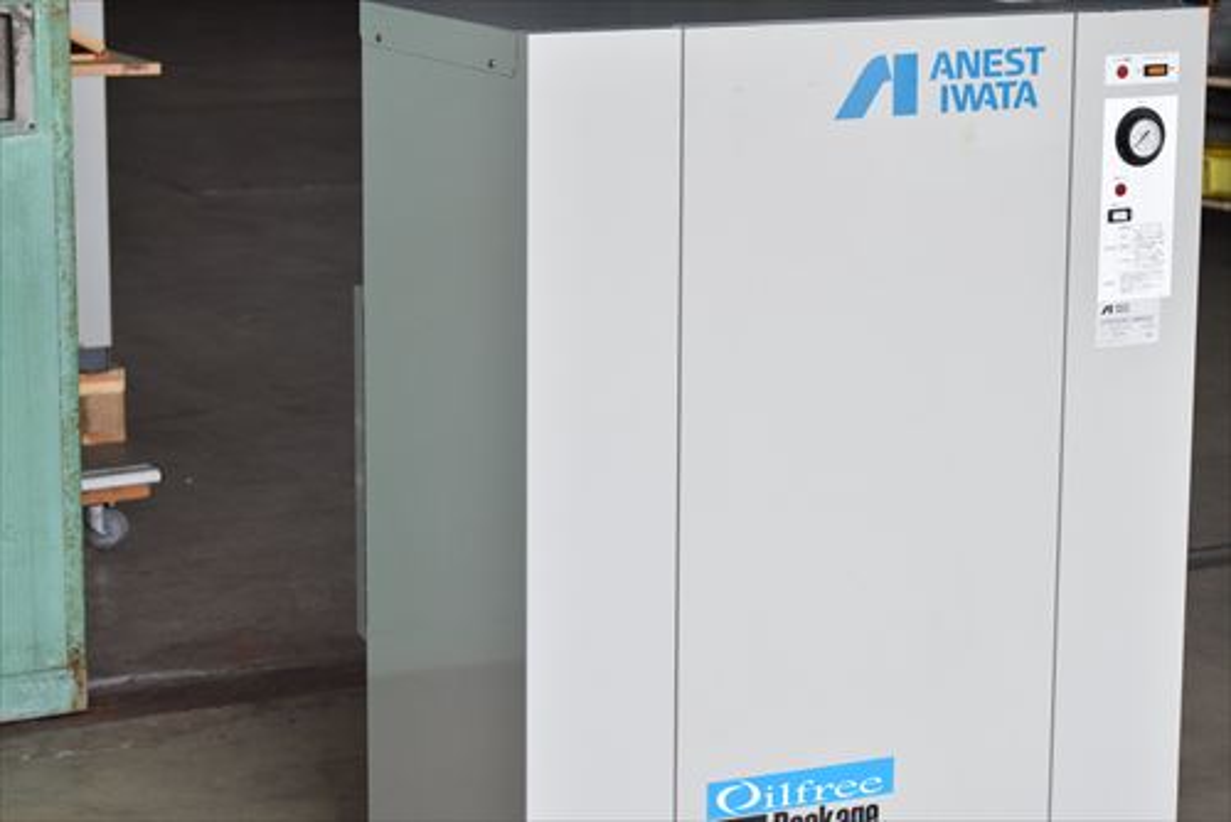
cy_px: 411
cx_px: 616
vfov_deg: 14.7
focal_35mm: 93
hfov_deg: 21.9
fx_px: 3182
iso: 1250
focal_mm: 62
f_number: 6.3
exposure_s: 1/640
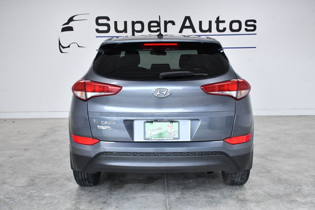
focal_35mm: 45
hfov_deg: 43.6
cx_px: 158
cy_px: 105
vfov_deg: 29.8
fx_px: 394
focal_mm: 30
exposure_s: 1/320
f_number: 9
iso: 2500
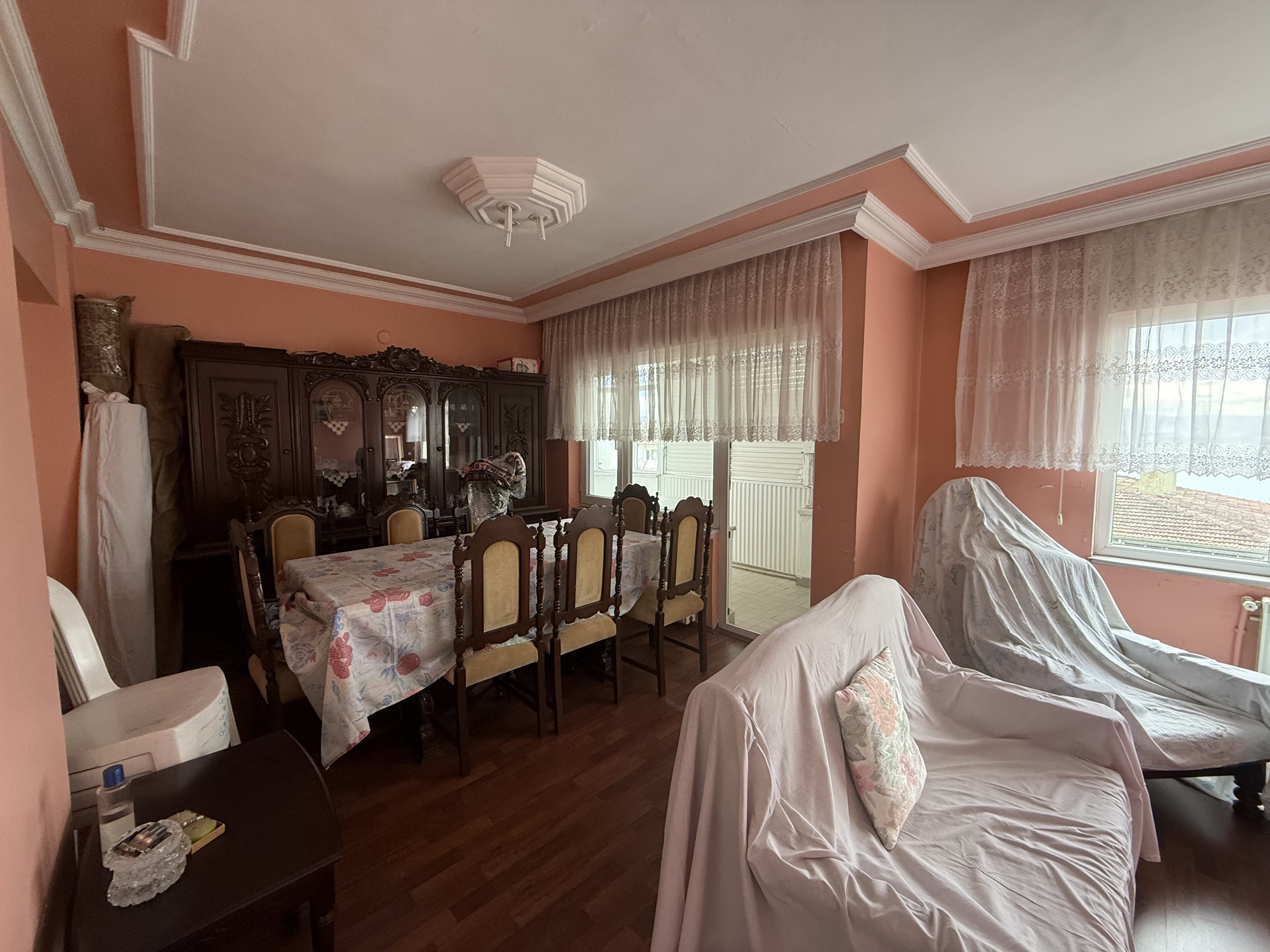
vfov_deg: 85.7
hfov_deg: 102.1
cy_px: 476
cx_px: 635
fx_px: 514
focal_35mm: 14
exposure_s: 1/99
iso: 200
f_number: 2.2
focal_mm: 2.22
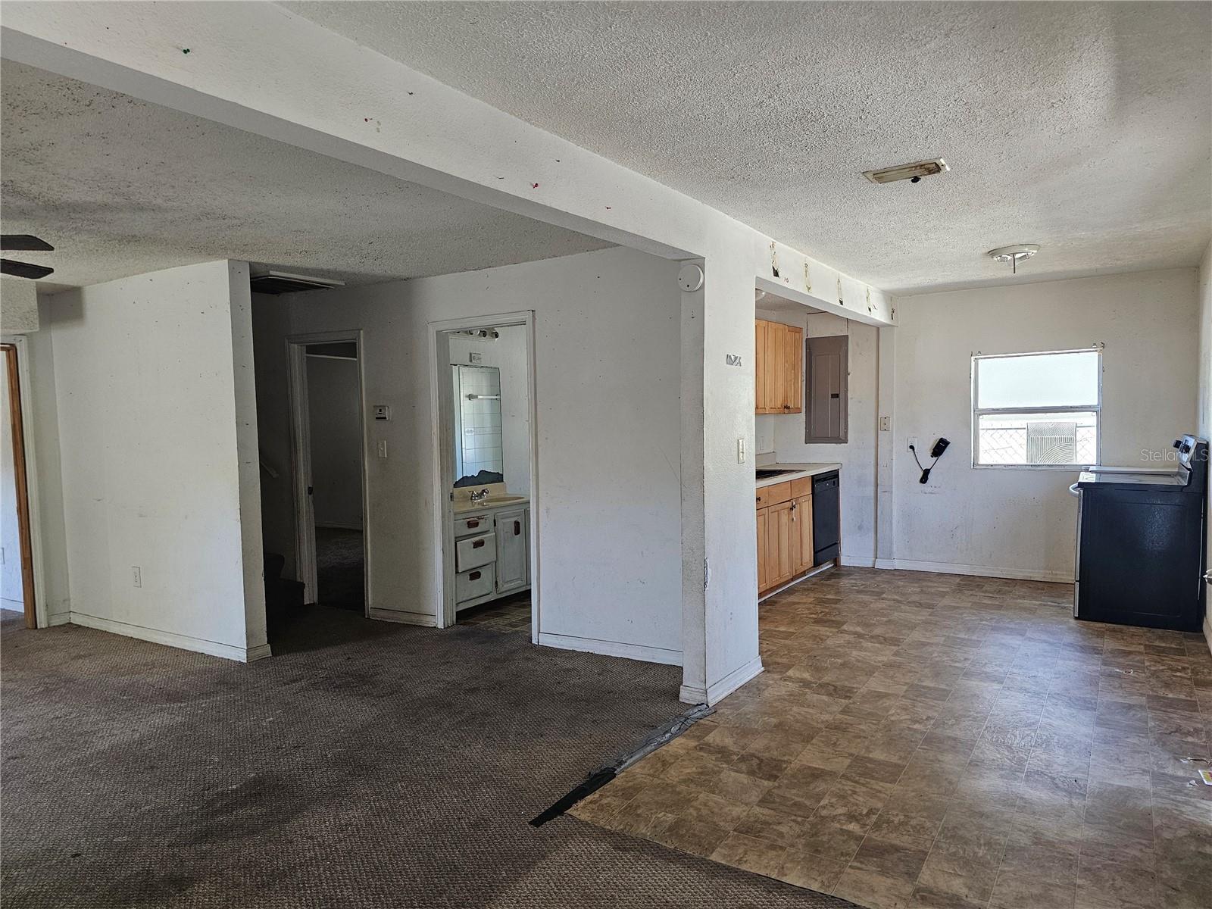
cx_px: 606
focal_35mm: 23
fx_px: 805
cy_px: 454
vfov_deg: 58.9
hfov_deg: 73.9
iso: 320
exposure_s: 1/170
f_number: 1.7
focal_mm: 6.3
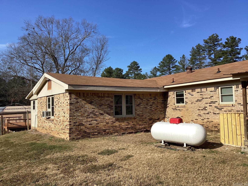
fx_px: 222
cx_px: 124
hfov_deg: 58.4
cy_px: 93
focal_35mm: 31
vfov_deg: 45.4
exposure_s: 1/1381
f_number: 2.4
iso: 25
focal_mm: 3.3
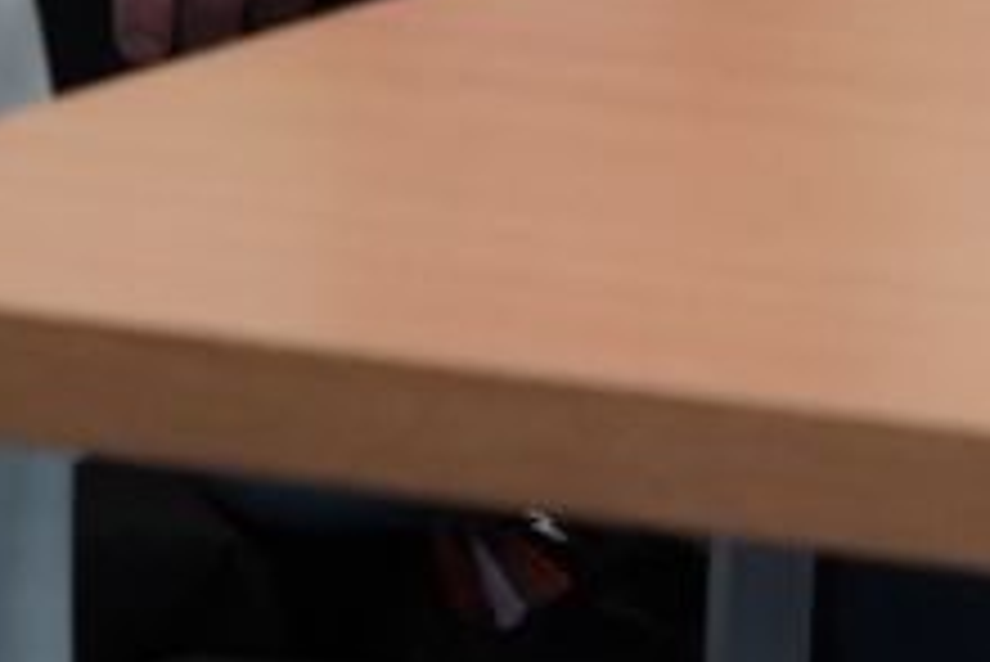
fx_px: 17061
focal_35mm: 620
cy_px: -1259
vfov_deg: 2.2
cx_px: 1512
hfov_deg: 3.3
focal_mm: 105
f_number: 8
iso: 2000
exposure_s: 1/100
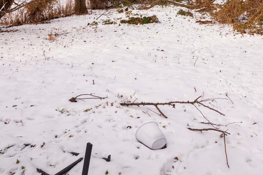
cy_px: -28
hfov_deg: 25.6
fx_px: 570
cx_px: 201
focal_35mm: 78
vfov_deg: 16.8
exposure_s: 1/500
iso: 320
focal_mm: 30
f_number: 9
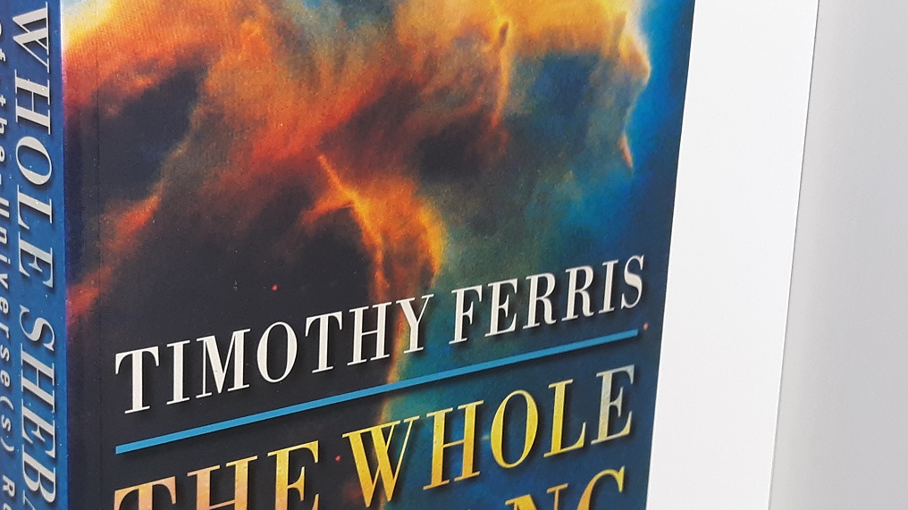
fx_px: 1492
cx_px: 324
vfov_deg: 19.4
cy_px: 242
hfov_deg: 33.6
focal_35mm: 62
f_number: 1.7
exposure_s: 1/120
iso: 64
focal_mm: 3.7
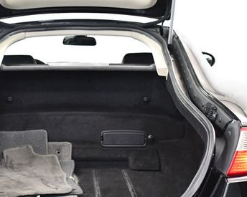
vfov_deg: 19.9
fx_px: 563
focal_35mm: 77
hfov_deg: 24.6
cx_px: 80
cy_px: 120
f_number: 3.8
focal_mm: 22
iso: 3200
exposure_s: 1/100
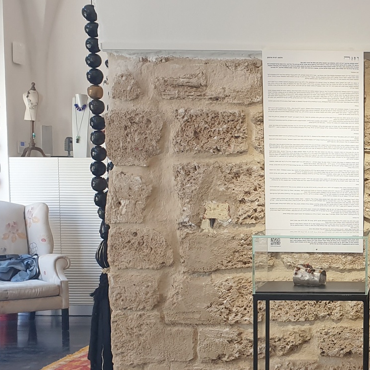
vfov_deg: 28.3
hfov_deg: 26.9
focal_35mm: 59
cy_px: 306
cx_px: 397
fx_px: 713
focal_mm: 4.3
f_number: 2.4
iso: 80
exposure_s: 1/100
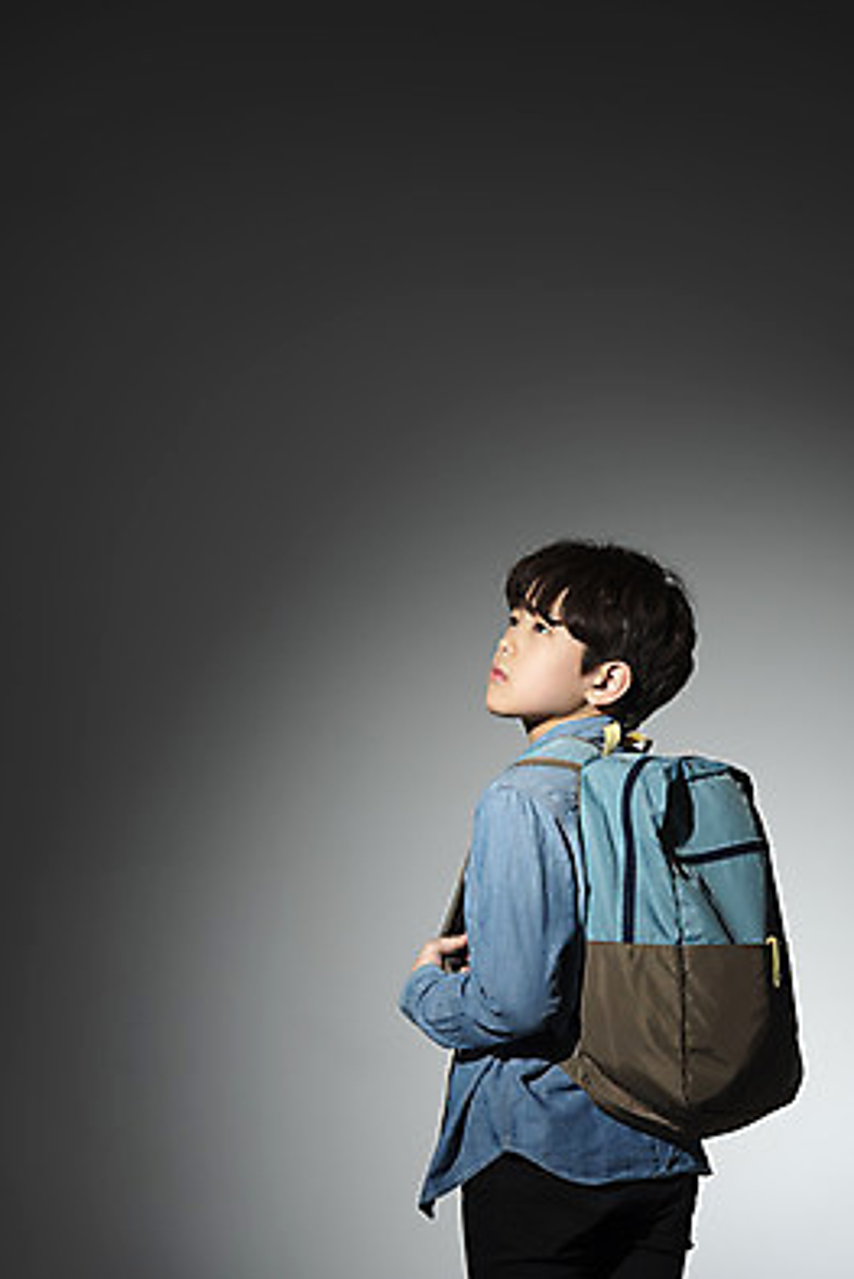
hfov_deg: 10.0
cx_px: 430
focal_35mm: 137
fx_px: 4870
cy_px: 633
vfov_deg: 15.0
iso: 100
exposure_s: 1/125
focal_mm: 135
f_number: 6.3
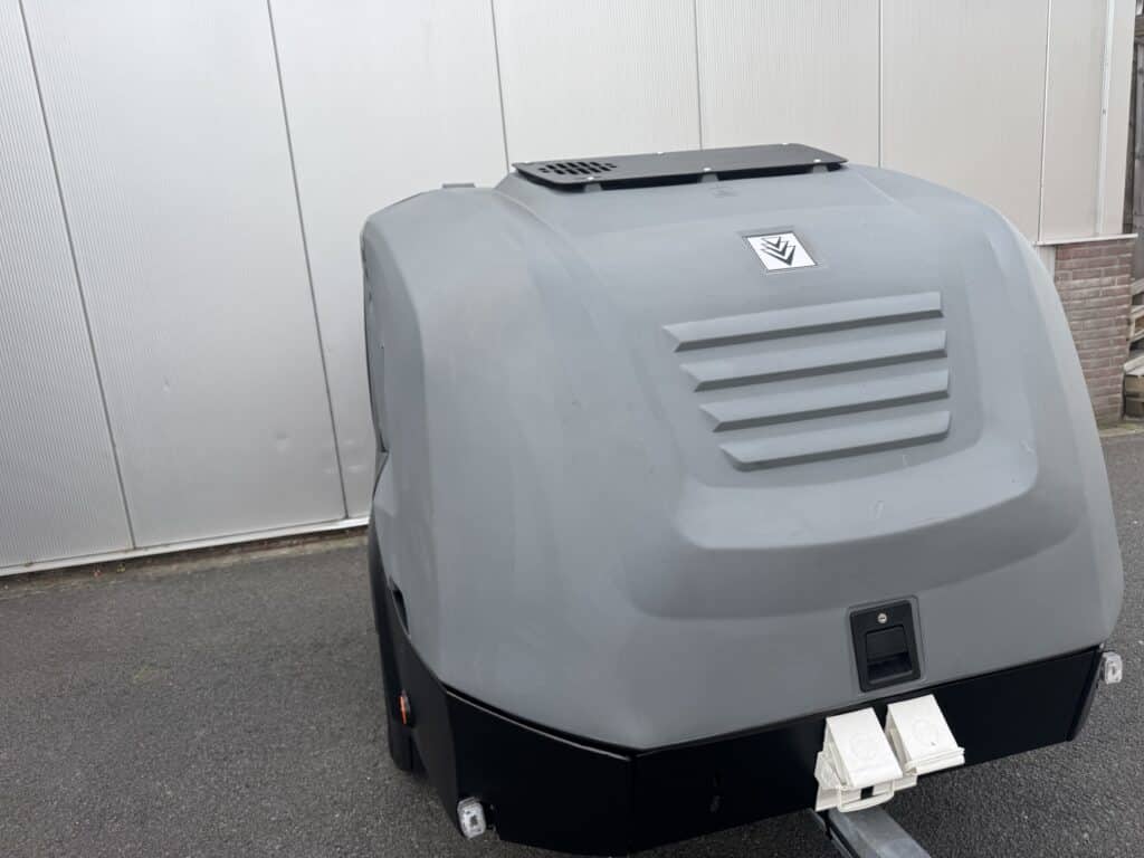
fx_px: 793
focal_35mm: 24
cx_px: 572
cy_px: 429
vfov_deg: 56.8
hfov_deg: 71.6
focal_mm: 6.76
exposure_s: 1/621
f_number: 1.78
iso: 80
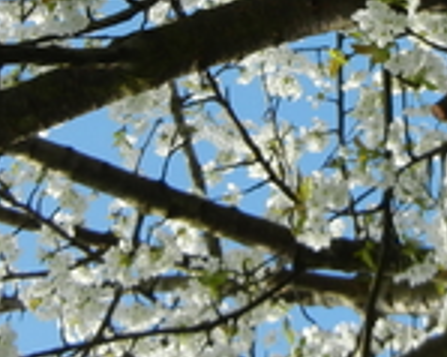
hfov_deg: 16.2
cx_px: 378
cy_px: -60
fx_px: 1560
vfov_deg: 12.8
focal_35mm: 118
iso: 160
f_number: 3.5
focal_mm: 5.4
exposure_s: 1/933
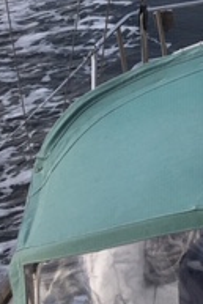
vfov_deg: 19.7
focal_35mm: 100
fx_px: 844
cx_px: 496
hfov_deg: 11.3
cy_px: -8
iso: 25
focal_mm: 4.15
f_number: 2.2
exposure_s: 1/1099
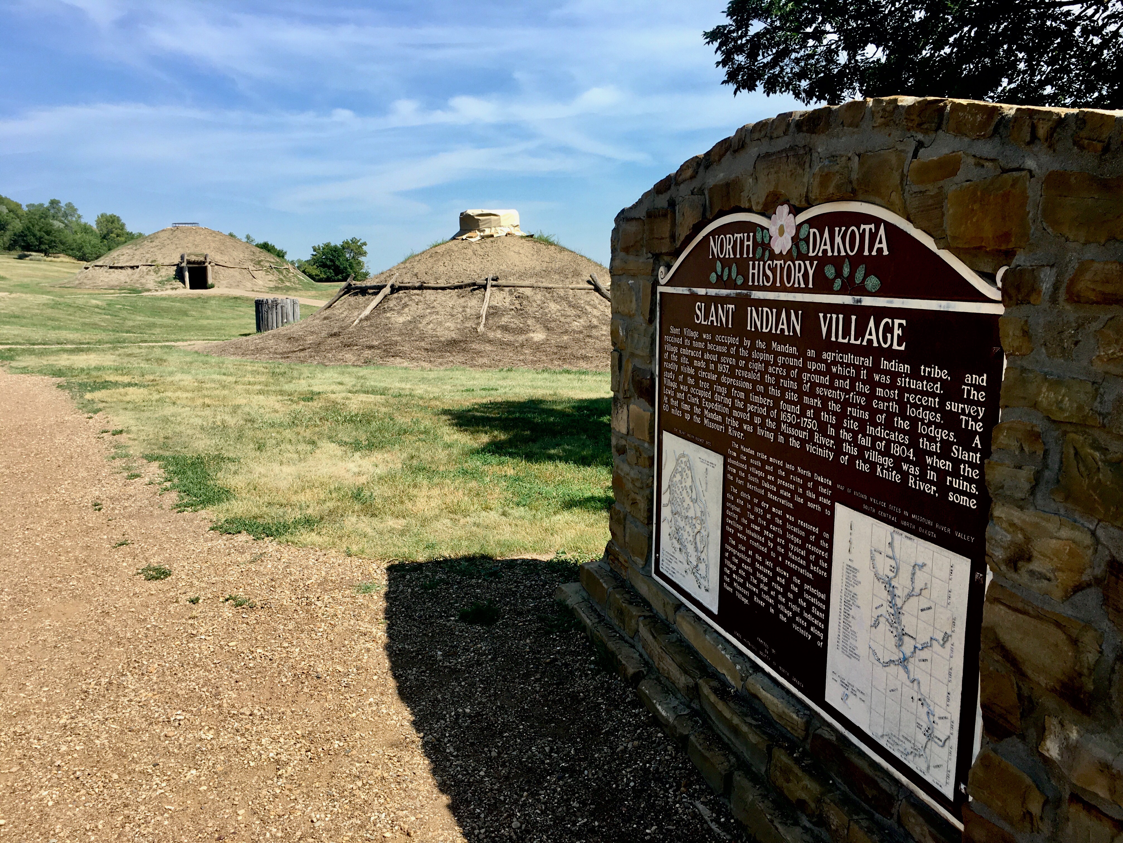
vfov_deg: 48.2
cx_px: 562
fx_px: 941
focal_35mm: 29
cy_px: 422
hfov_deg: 61.7
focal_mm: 4.15
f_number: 2.2
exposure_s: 1/845
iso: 25
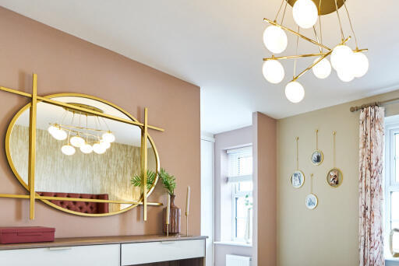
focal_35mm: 24
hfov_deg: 65.6
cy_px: 215
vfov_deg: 49.9
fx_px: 266
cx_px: 330
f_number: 7.1
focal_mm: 8
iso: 200
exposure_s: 1/10
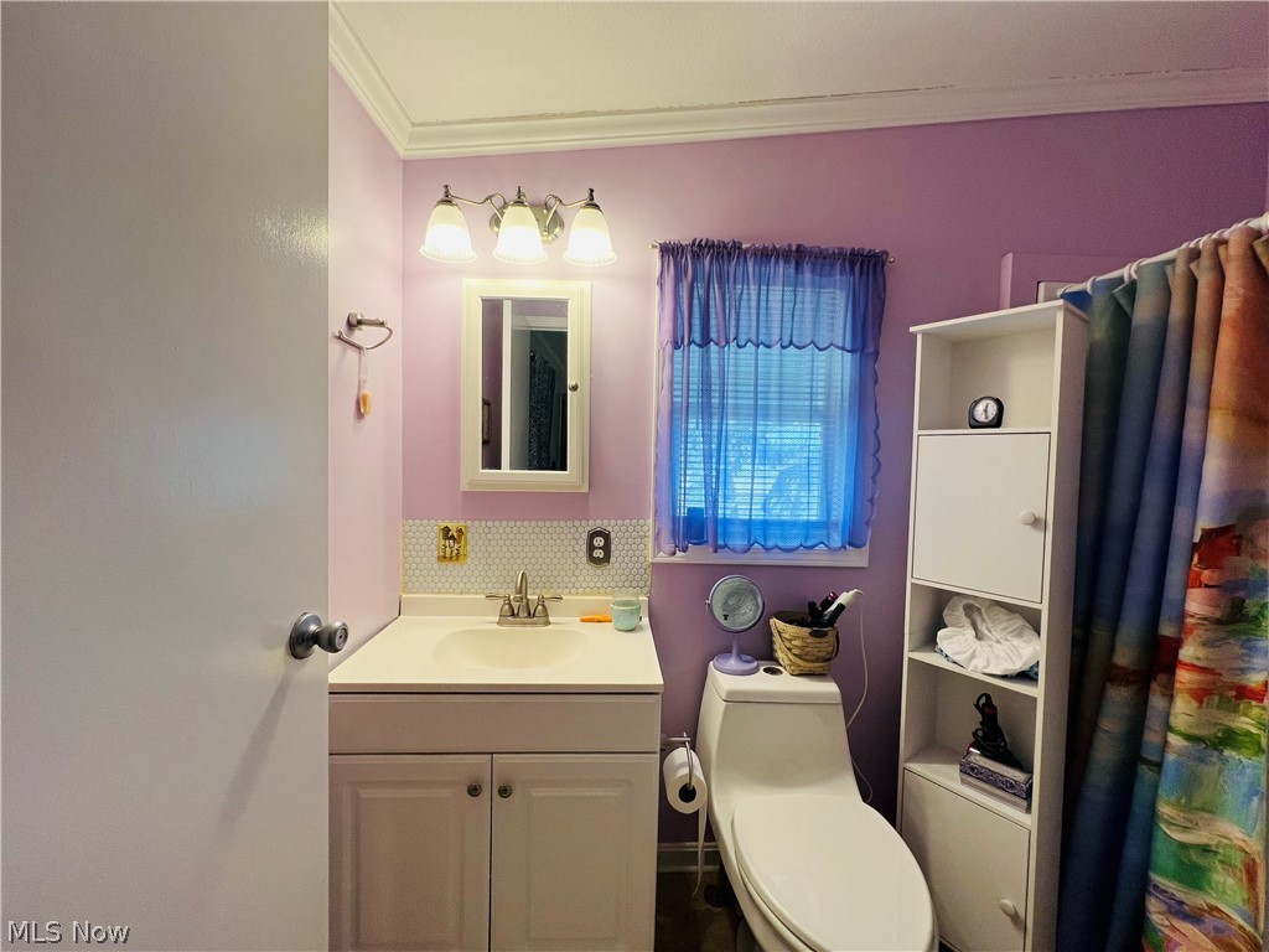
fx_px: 477
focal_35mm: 13
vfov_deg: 89.9
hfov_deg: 106.2
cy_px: 476
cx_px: 634
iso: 80
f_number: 1.8
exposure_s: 1/120
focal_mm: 1.57
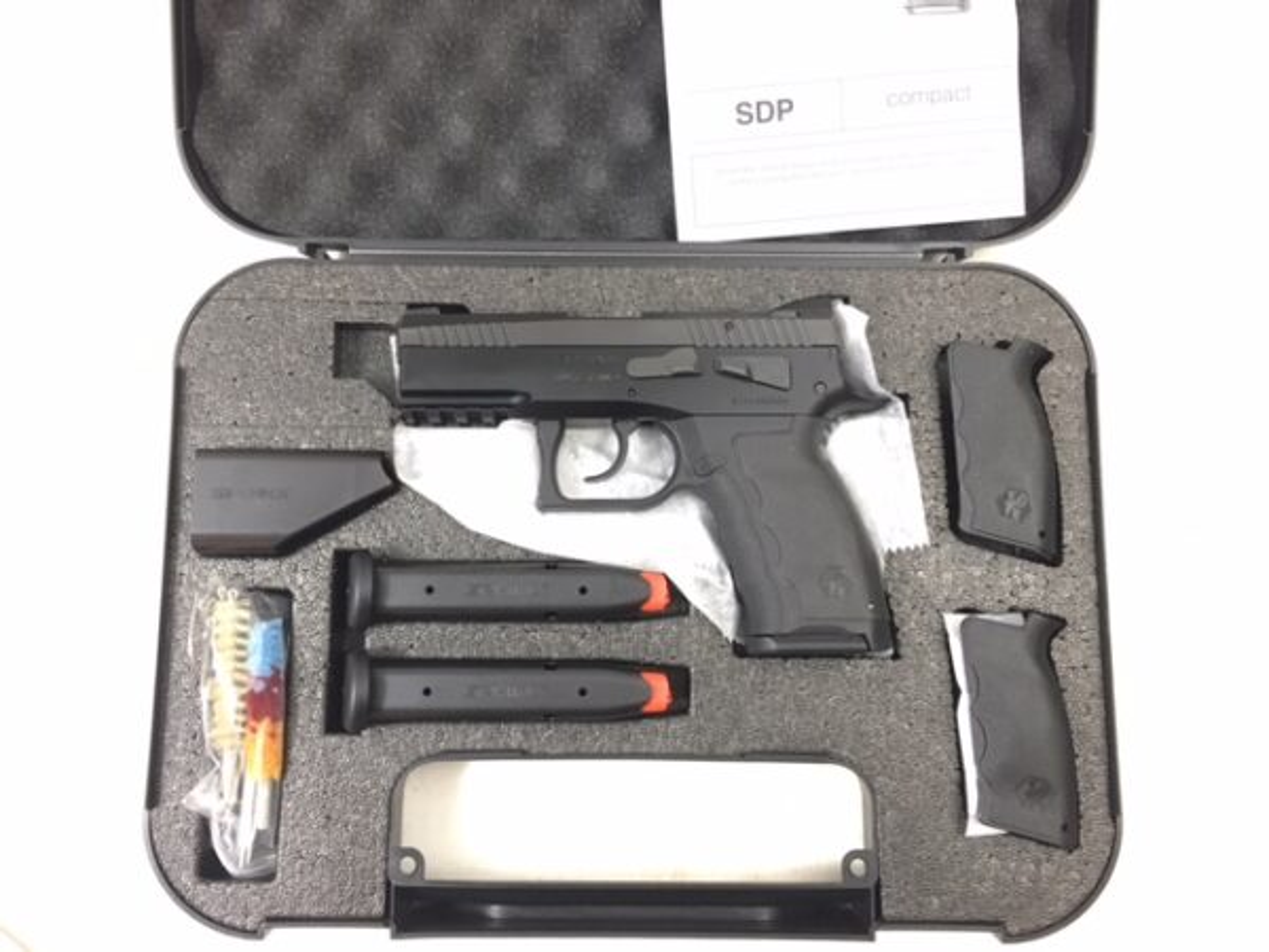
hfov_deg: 61.7
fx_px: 1063
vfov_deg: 48.2
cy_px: 476
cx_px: 634
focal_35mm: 29
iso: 160
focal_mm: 4.15
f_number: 2.2
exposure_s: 1/30
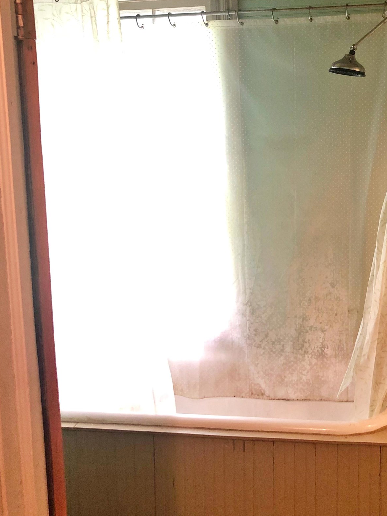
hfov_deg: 34.7
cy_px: 196
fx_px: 611
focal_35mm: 41
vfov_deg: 45.4
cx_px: 266
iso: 80
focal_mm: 4
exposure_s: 1/7
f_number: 1.8
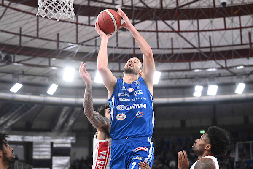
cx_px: 126
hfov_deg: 28.8
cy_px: 84
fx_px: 492
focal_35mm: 70
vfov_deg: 19.5
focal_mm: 70
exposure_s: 1/1250
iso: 2000
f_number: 3.5
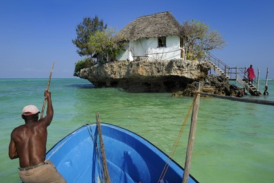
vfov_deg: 51.3
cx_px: 135
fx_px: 190
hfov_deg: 71.5
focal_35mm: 25
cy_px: 93
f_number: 11
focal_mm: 24
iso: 200
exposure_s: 1/320
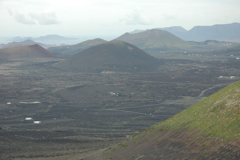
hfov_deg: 19.5
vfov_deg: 13.0
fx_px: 699
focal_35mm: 105
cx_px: 120
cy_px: 80
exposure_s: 1/320
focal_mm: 70
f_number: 9
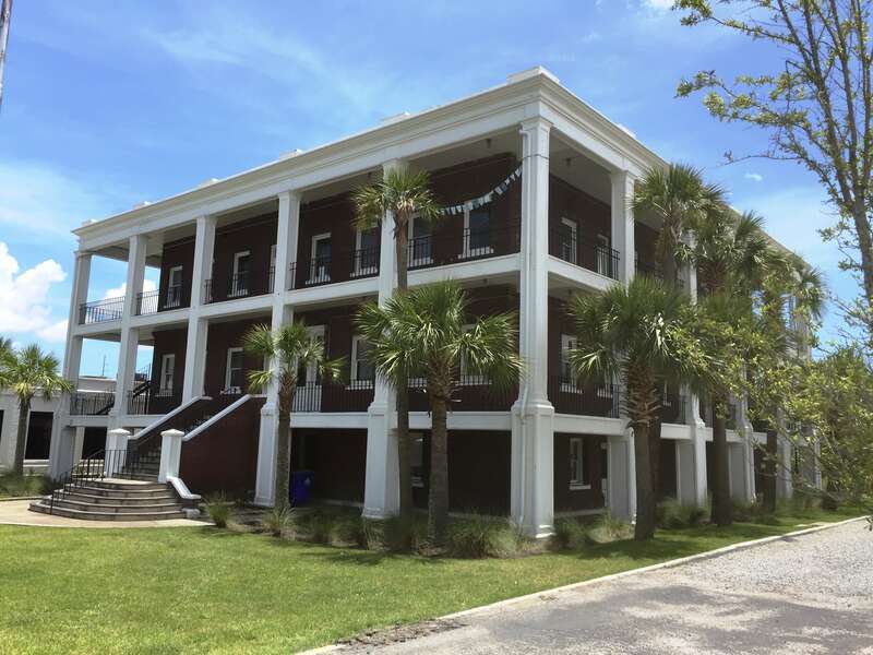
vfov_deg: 48.2
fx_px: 731
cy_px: 328
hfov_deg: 61.7
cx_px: 436
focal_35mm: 29
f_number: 2.2
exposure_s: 1/1364
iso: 32
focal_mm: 4.15
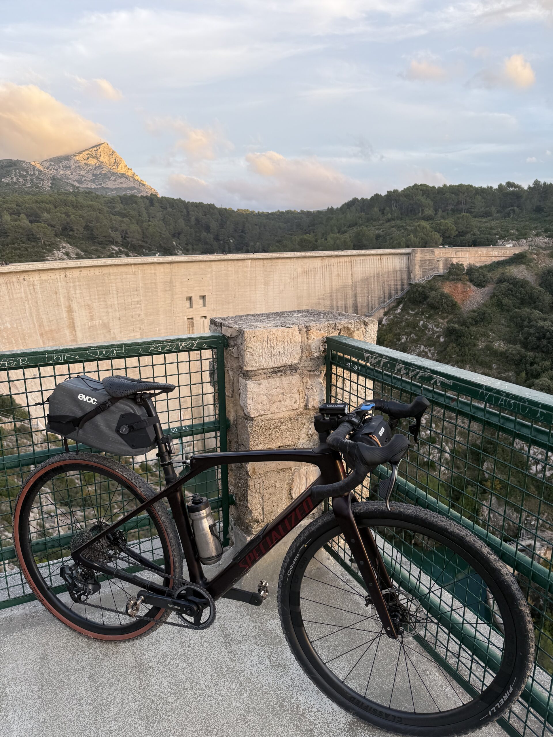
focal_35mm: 24
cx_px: 276
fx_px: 511
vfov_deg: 71.6
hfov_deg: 56.8
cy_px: 368
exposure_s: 1/612
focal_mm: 6.76
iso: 80
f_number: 1.78
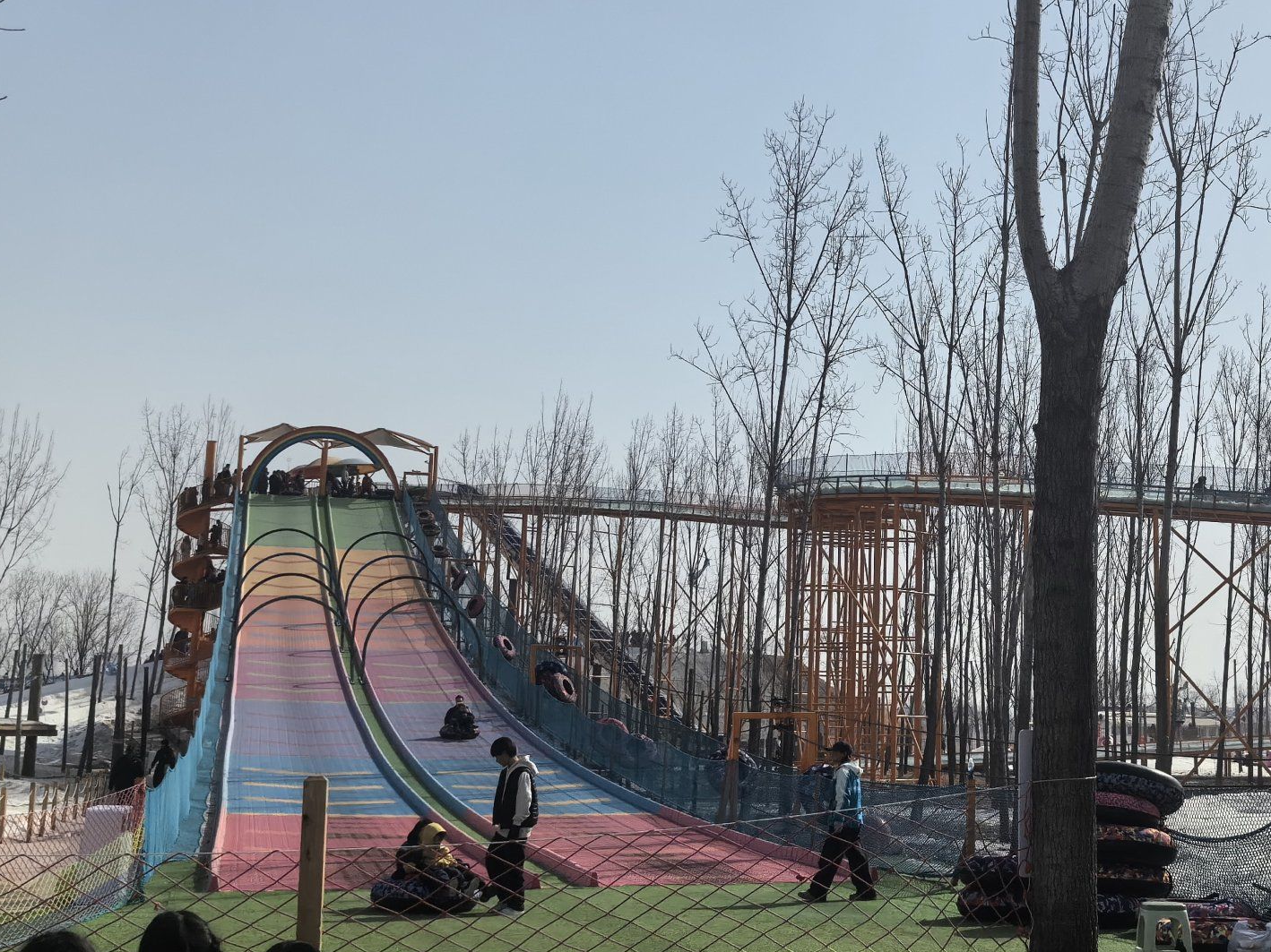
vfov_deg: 28.0
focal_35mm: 52
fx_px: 1909
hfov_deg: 36.3
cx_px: 888
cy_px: 386
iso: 50
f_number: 2
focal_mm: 5.75
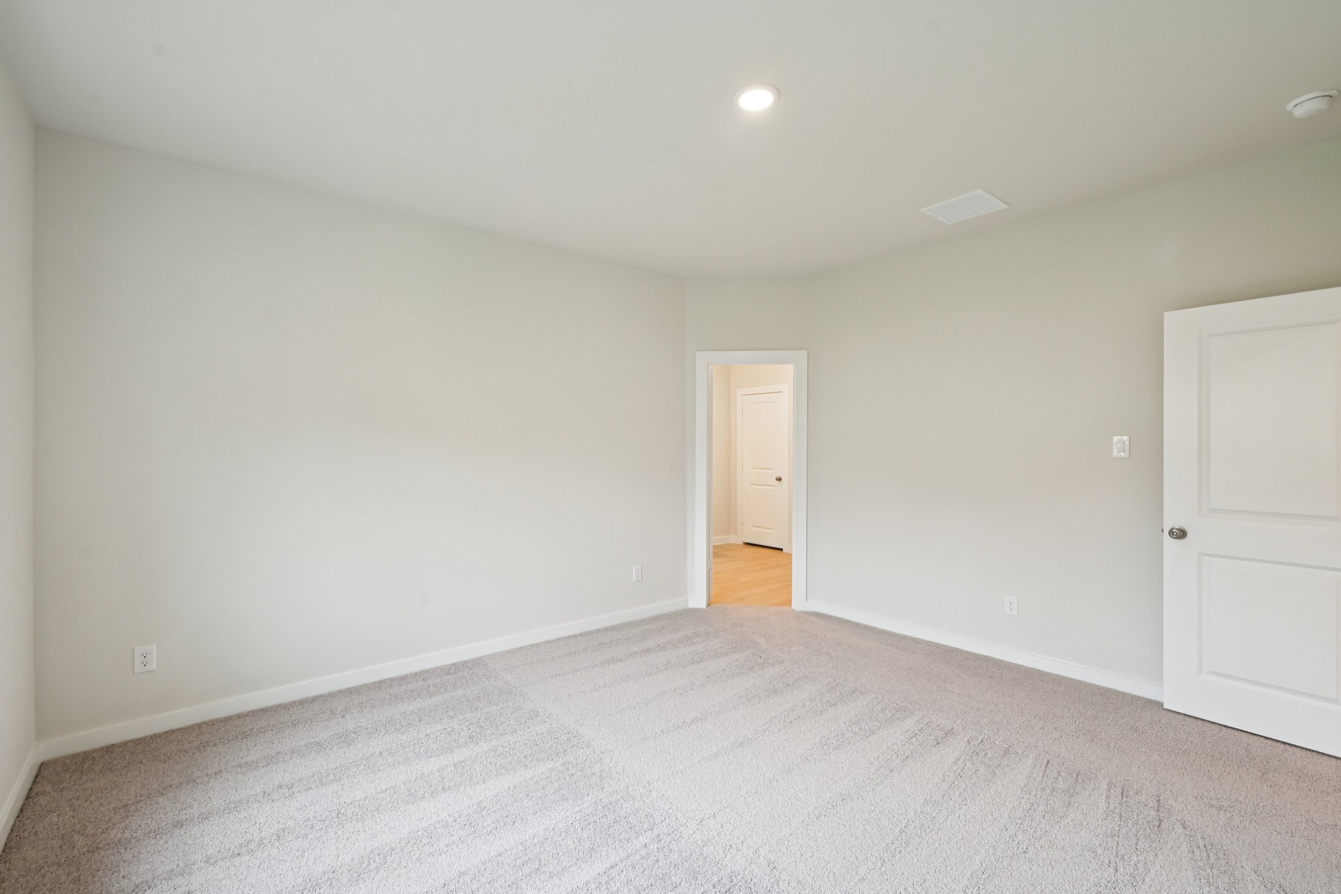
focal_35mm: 16
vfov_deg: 75.5
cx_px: 670
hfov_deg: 98.5
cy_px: 447
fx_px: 577
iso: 400
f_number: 8
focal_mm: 15.5
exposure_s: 1/20
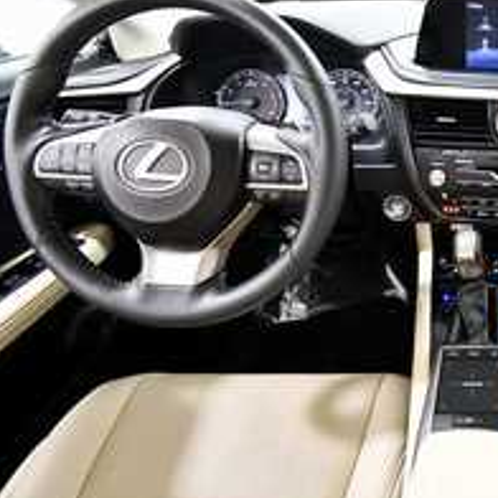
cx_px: 503
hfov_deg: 49.2
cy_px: 184
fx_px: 423
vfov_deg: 60.1
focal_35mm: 26
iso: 4000
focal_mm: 10
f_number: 4.5
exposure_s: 1/60
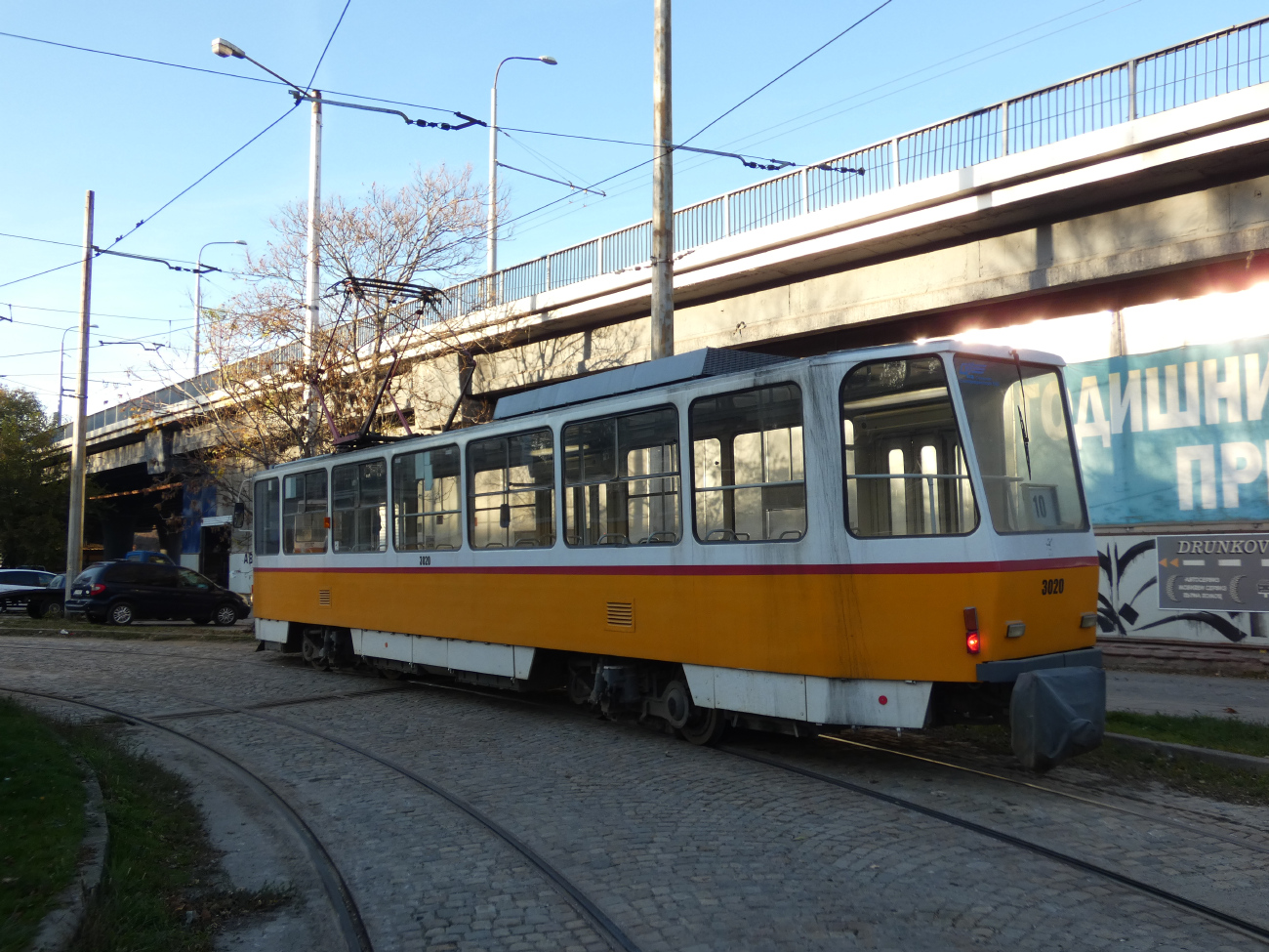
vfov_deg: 46.8
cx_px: 634
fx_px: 1100
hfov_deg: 60.0
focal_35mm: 30
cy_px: 476
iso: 80
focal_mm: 5.3
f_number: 3.3
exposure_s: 1/200
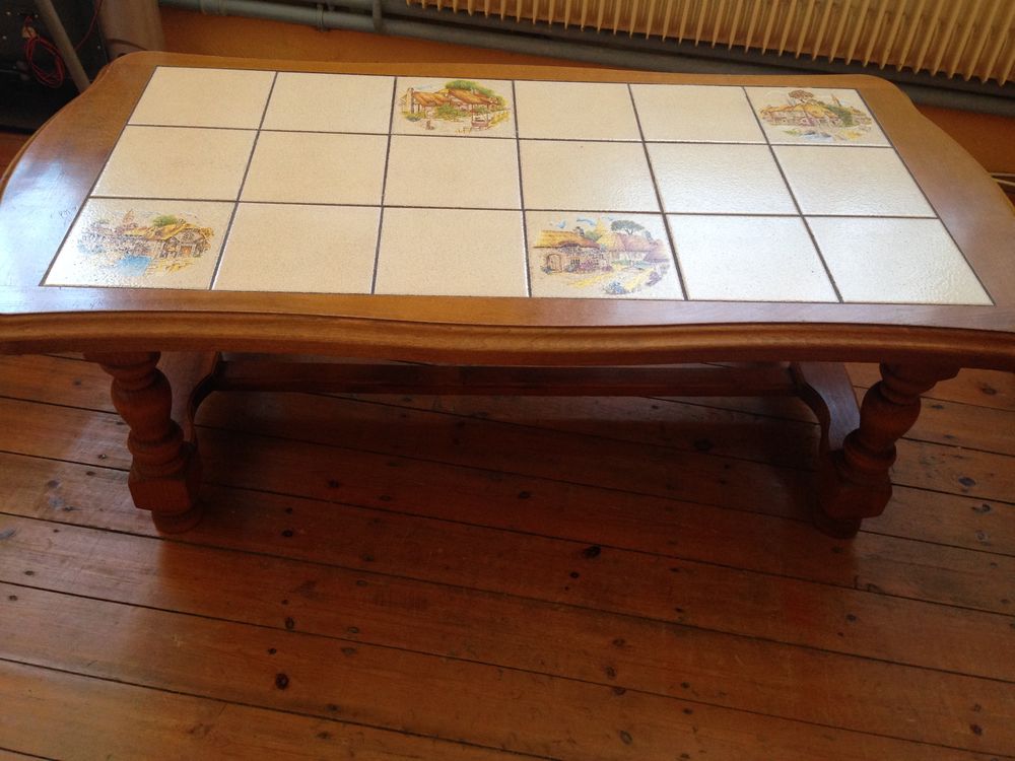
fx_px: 968
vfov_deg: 42.9
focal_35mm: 33
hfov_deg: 55.4
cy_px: 380
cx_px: 508
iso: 160
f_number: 2.4
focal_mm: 4.12
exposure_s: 1/20
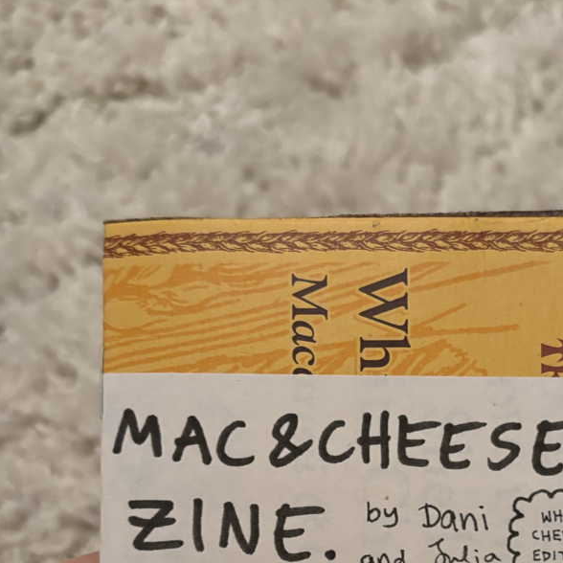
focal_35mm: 50
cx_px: 365
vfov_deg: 32.1
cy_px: 525
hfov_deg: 33.8
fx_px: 920
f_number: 1.6
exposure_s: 1/40
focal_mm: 5.96
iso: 500
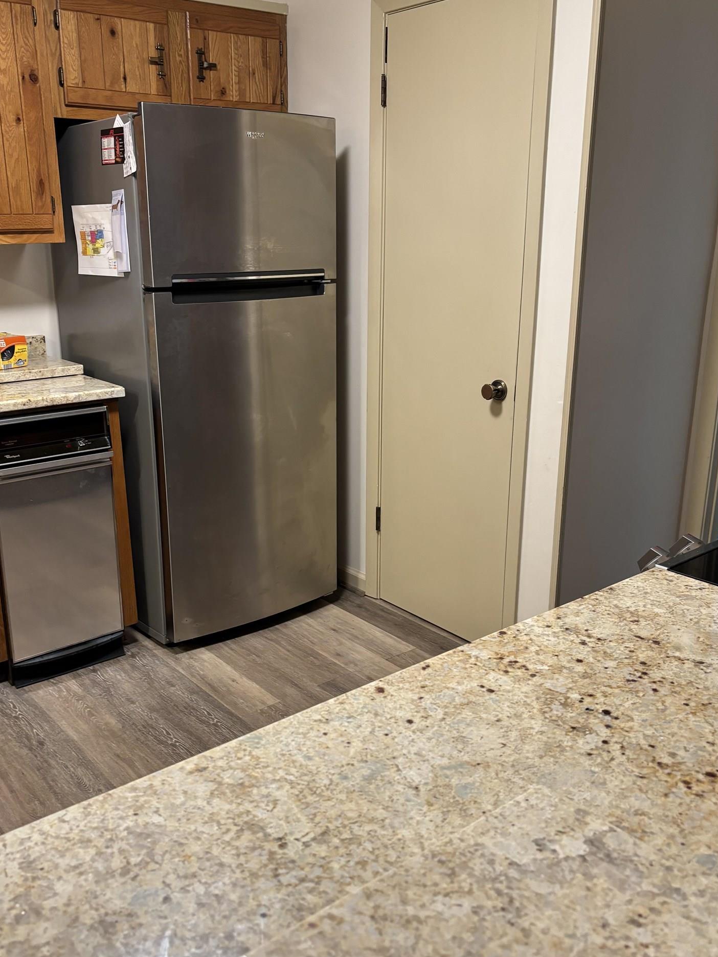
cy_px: 490
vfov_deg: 56.8
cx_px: 327
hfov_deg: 44.1
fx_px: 885
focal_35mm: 32
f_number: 1.6
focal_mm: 5.96
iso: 200
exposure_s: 1/60
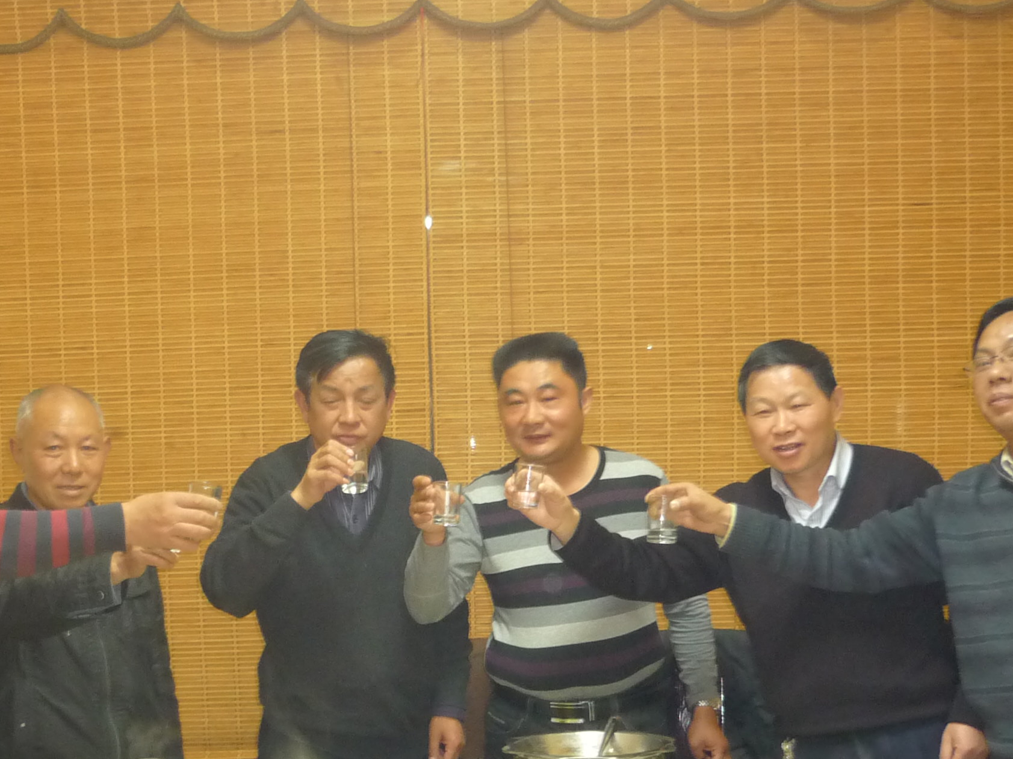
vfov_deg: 22.7
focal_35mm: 64
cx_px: 404
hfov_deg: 30.2
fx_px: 1873
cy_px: 591
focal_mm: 5.5
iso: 250
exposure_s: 1/8
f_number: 2.8
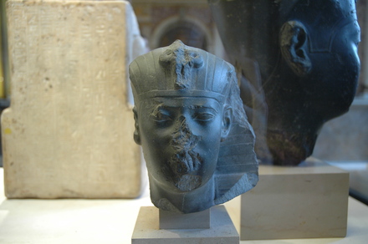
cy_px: 122
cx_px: 184
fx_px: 367
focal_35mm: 36
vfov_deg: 36.8
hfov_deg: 53.2
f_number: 3.8
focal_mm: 24
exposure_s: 1/30
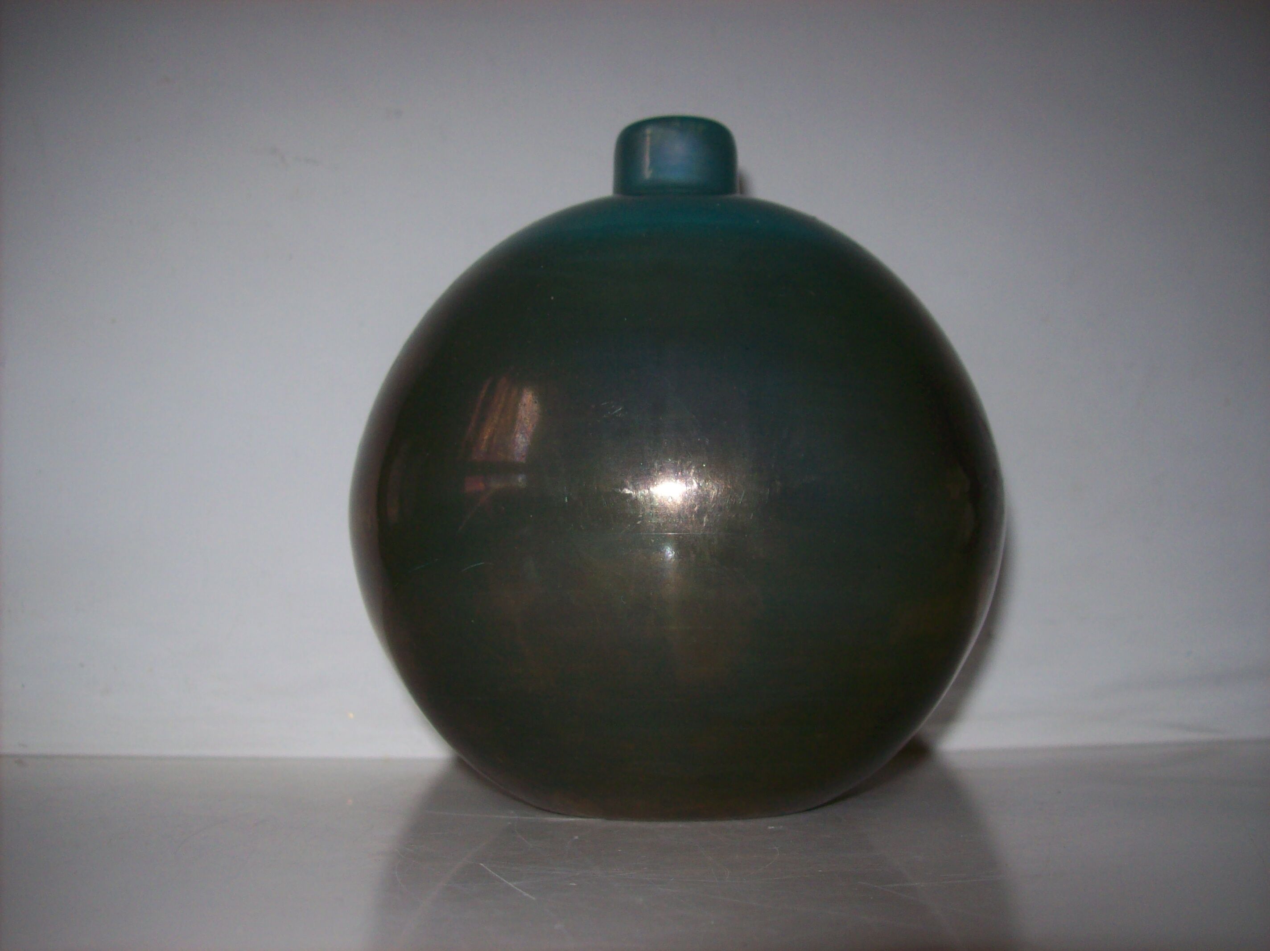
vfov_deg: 39.6
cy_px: 476
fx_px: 1320
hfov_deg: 51.4
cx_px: 635
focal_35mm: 36
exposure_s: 1/64
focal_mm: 6
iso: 80
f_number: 2.7
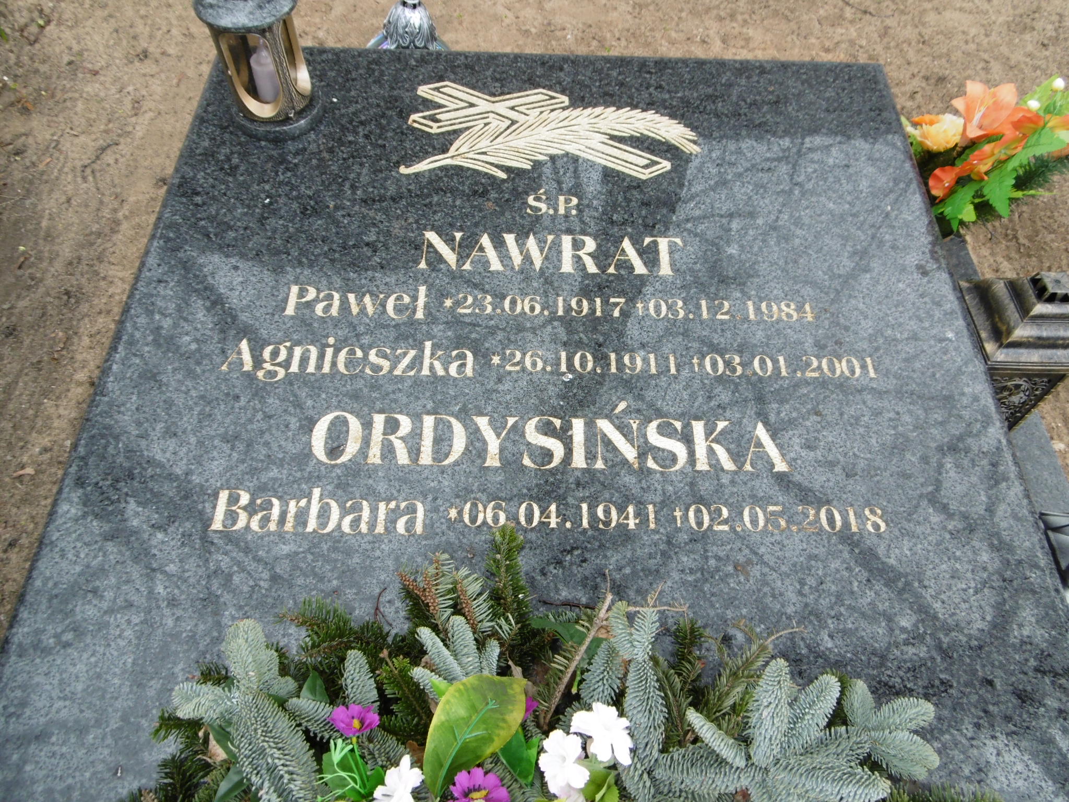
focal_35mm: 24
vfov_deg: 56.8
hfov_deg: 71.6
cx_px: 534
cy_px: 401
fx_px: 741
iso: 100
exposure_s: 1/125
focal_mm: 4.3
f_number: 3.1
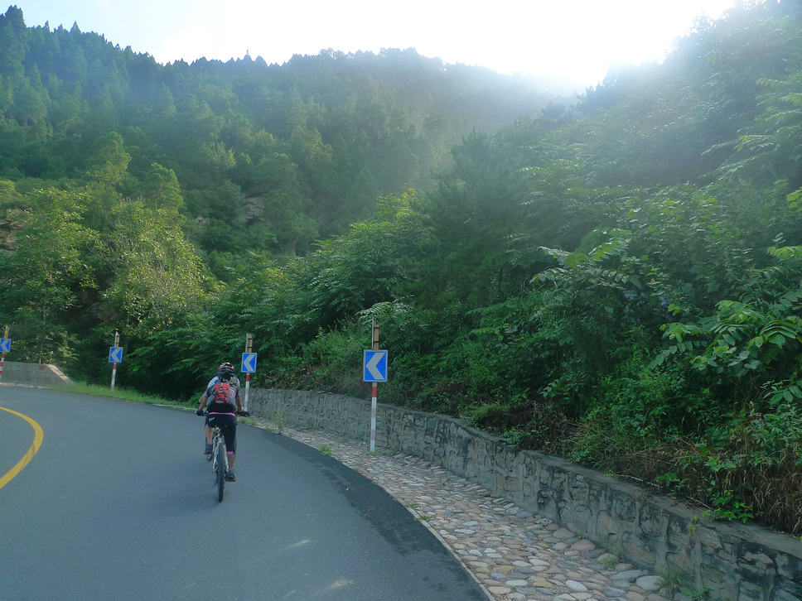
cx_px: 401
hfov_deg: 71.6
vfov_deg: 56.8
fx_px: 556
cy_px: 300
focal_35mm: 24
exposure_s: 1/250
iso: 125
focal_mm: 5.1
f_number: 4
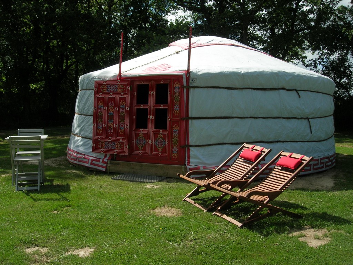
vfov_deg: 37.7
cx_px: 176
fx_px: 388
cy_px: 132
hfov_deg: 49.0
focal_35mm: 38
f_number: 4.8
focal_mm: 7.8
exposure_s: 1/598
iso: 64
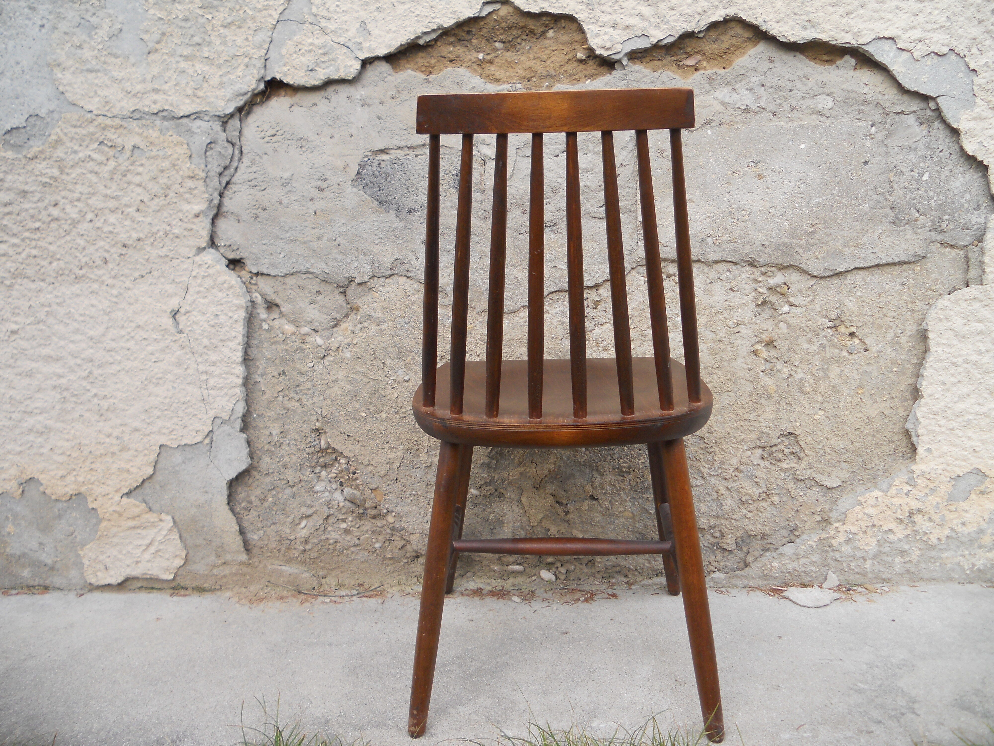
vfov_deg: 51.4
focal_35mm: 27
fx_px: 775
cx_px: 497
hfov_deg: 65.3
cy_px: 373
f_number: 3.2
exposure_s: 1/80
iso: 80
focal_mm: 4.9
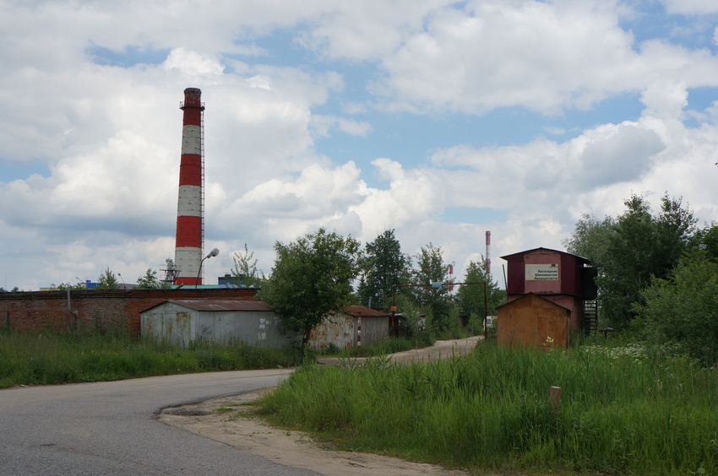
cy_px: 238
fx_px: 866
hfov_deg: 45.0
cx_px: 359
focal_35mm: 44
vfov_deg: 30.8
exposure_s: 1/250
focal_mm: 29
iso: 100
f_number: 9
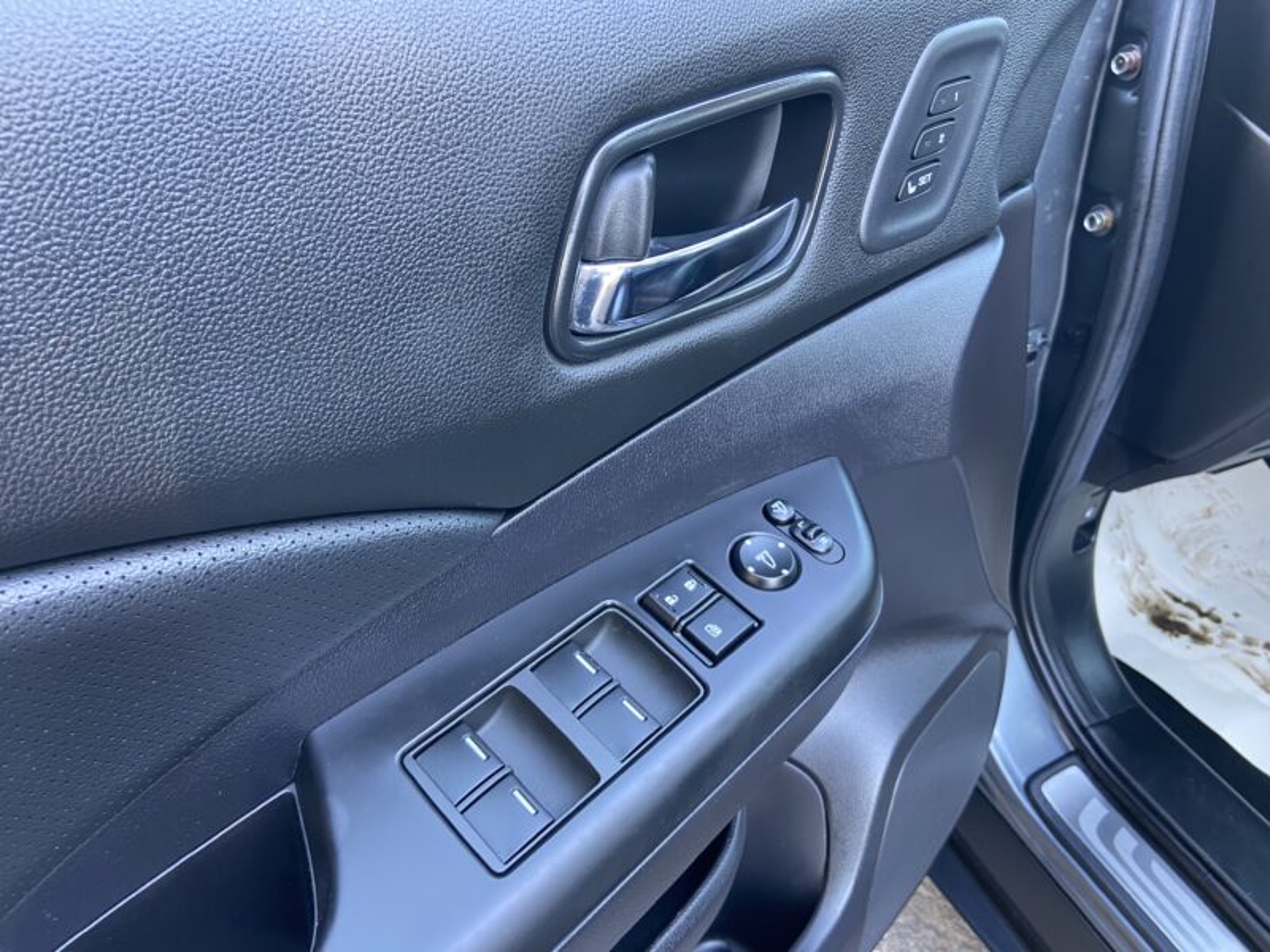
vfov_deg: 53.1
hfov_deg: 67.3
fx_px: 954
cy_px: 476
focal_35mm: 26
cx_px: 635
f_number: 1.8
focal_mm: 4.25
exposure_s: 1/84
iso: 125
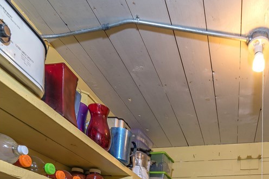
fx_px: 262
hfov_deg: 52.7
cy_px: 248
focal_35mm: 35
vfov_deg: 28.7
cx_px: 192
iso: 200
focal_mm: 16
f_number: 5.6
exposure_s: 1/13
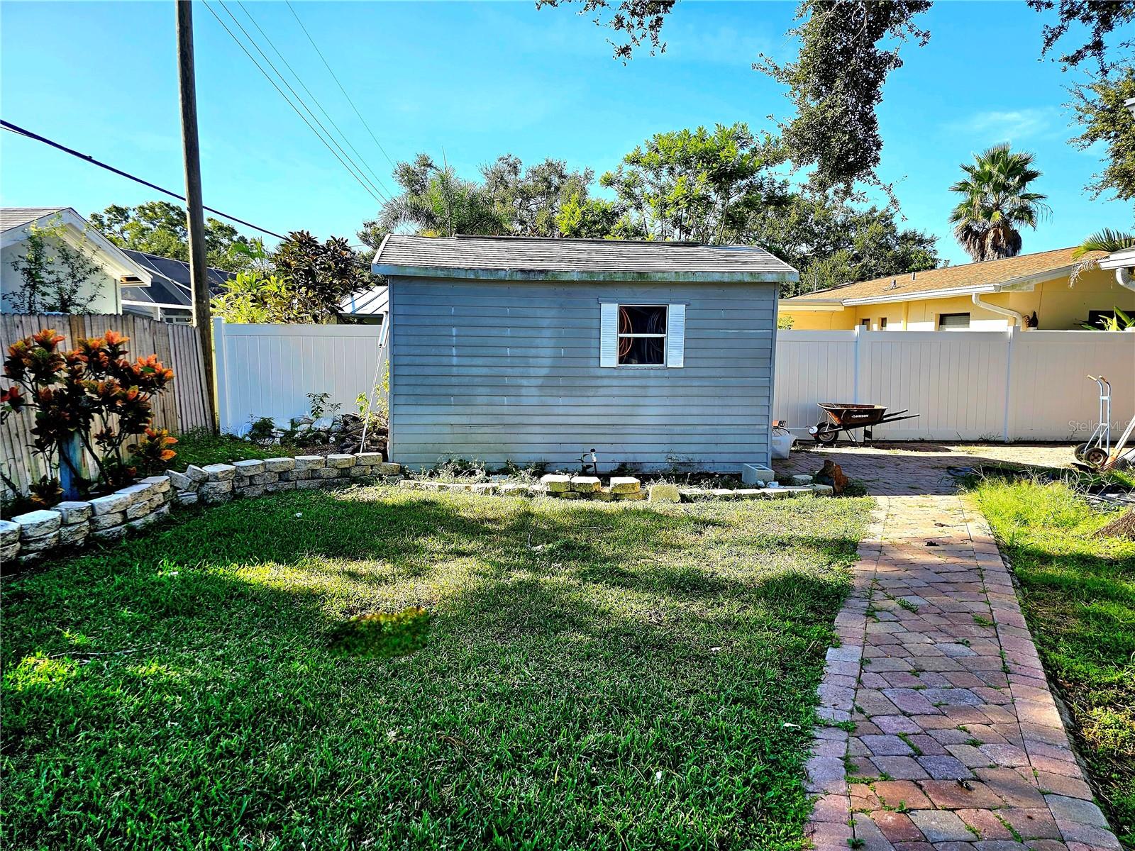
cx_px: 568
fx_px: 754
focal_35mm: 23
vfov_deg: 58.9
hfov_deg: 73.9
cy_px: 426
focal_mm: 6.3
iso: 10
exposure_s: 1/400
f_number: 1.7
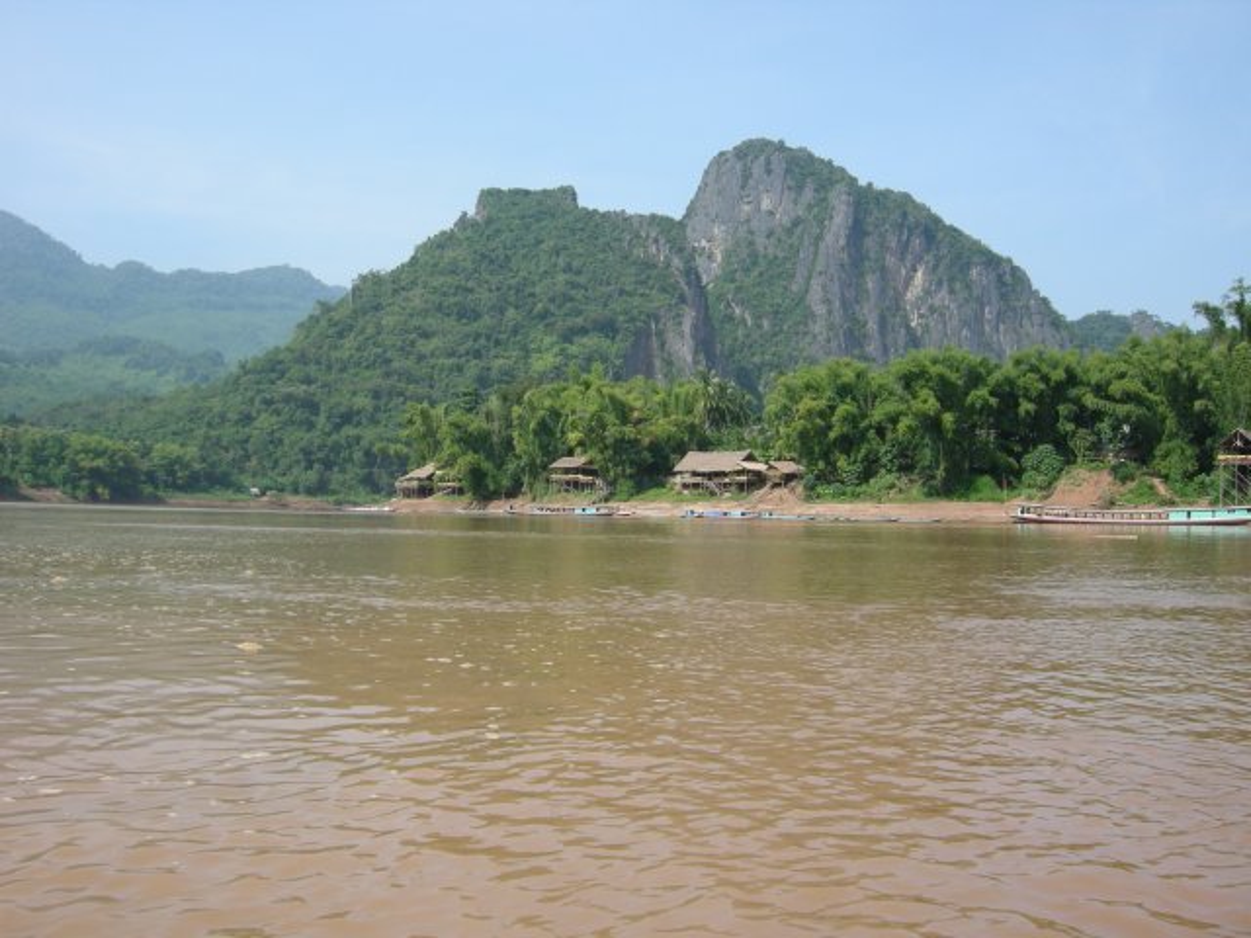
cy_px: 469
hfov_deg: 51.4
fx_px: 1301
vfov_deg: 39.7
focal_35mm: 36
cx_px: 626
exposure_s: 1/222
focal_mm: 7.5
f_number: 5.4
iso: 64
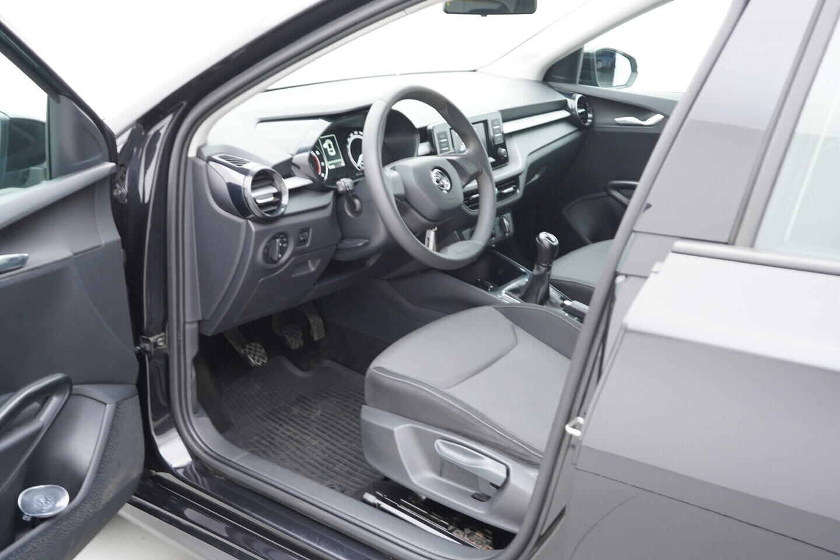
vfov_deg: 36.9
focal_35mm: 36
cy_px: 280
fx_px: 840
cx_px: 420
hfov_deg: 53.1
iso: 320
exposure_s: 1/40
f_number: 2.8
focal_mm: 24
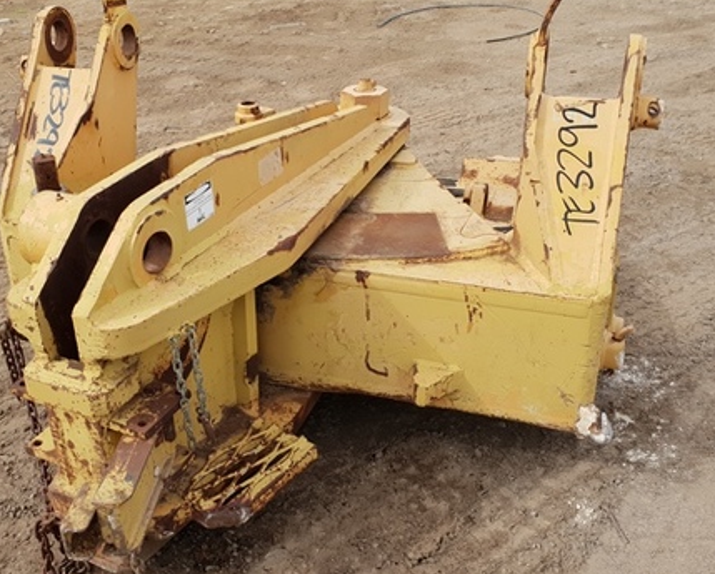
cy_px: 288
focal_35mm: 39
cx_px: 293
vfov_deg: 38.3
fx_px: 826
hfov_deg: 46.6
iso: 50
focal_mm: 4.3
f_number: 2.4
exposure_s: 1/723
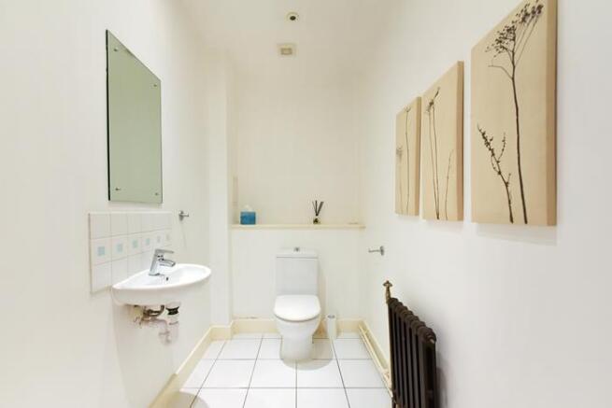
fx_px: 238
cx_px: 306
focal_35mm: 14
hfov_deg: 104.2
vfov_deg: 81.2
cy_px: 204
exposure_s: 1/15
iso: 640
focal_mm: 14
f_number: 8
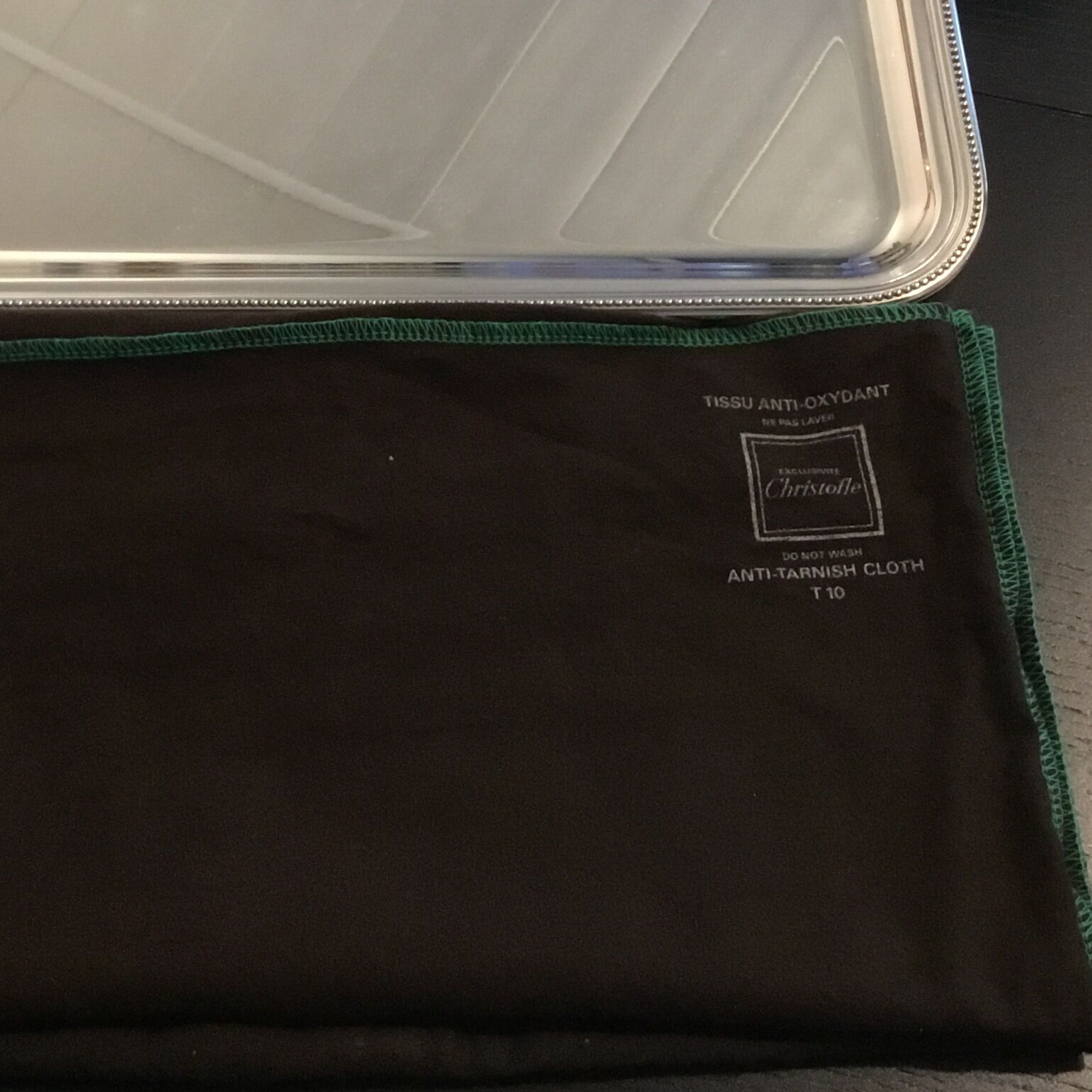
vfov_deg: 29.0
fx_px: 2070
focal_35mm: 58
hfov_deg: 29.2
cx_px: 295
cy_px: 254
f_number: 2.4
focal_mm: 3.3
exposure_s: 1/17
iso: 200
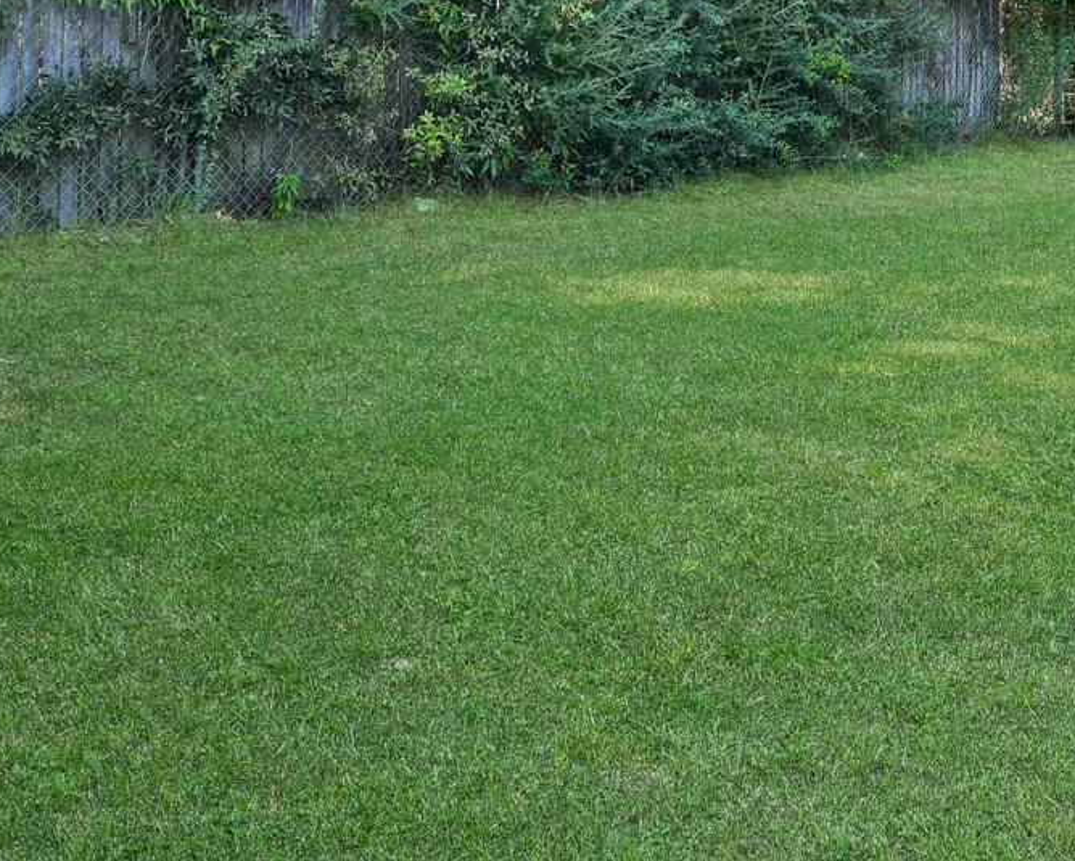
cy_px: -50
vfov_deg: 31.6
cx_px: 882
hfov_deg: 40.8
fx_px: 1369
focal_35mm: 43
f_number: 9
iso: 320
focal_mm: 17
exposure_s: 1/60
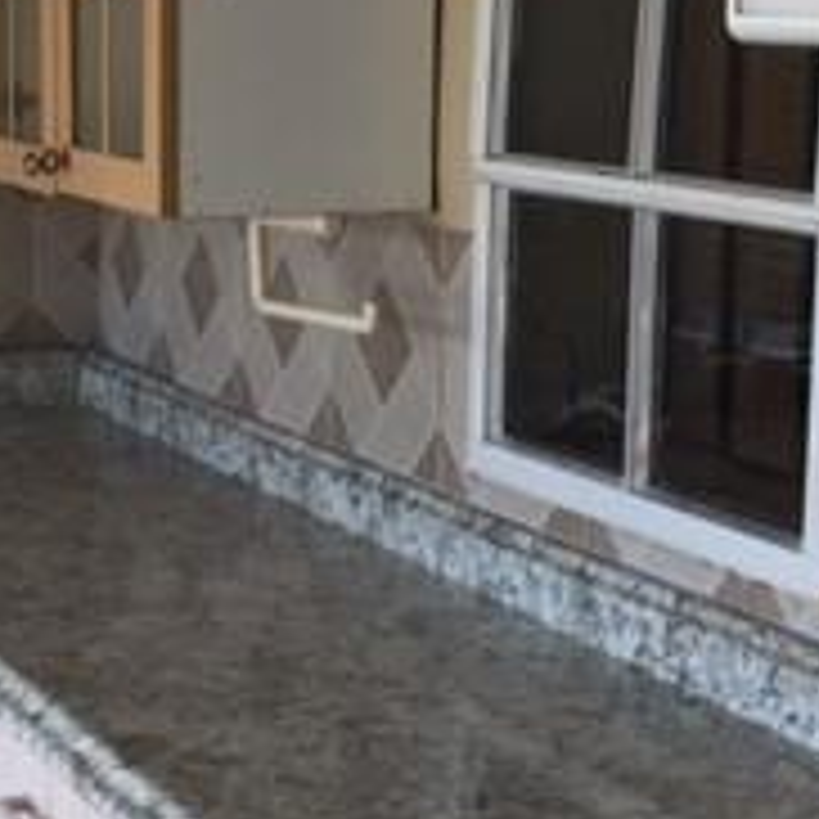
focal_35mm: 90
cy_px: 441
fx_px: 2409
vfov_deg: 19.3
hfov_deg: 19.1
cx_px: 130
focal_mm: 4.15
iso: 40
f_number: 2.2
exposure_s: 1/30
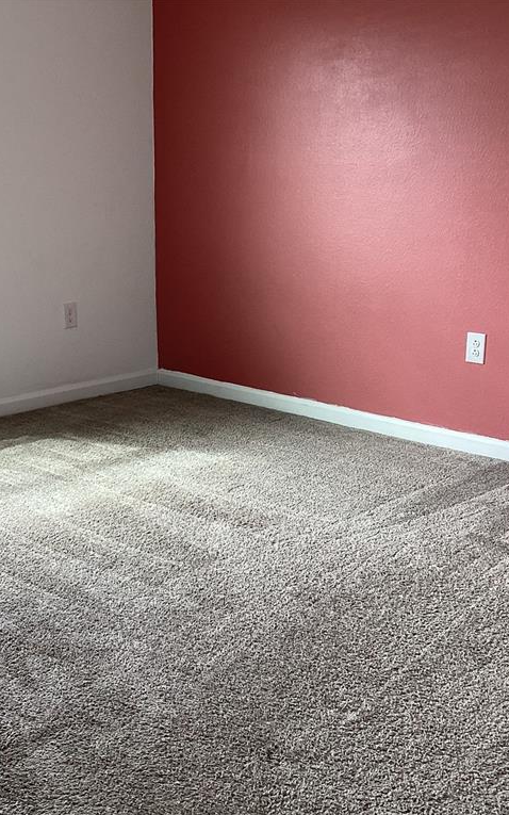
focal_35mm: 44
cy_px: 407
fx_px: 977
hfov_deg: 29.1
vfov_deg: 45.3
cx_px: 199
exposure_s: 1/60
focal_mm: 3.3
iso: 50
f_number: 2.4
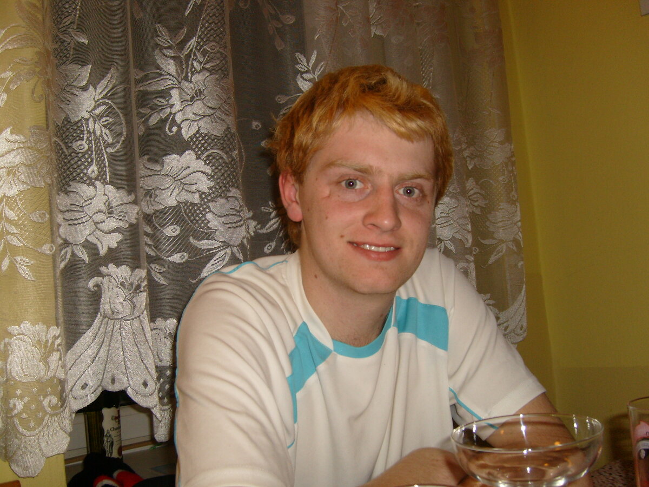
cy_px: 244
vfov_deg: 40.7
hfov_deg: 52.6
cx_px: 324
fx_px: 656
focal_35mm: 35
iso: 100
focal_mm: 5.8
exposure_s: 1/45
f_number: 2.8
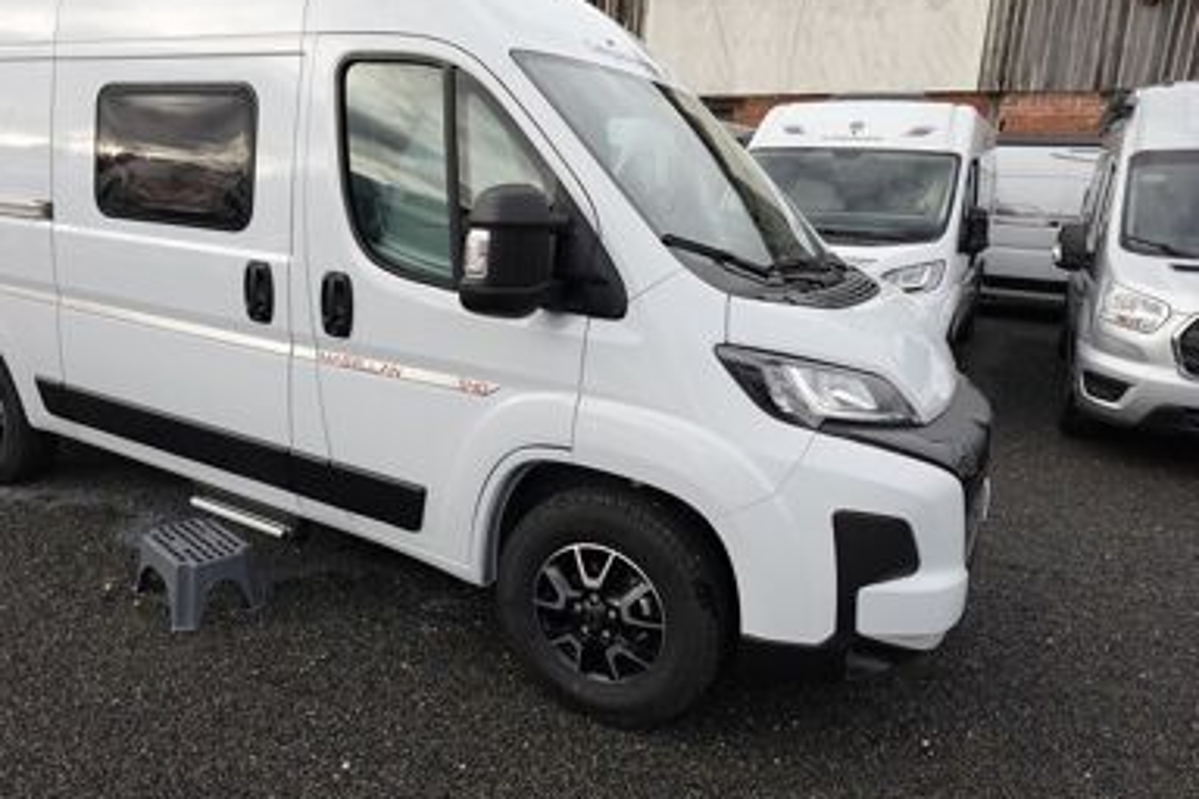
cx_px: 550
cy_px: 381
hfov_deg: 71.4
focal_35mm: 25
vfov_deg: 51.3
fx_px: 833
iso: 125
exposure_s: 1/1000
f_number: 2
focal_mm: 7.6
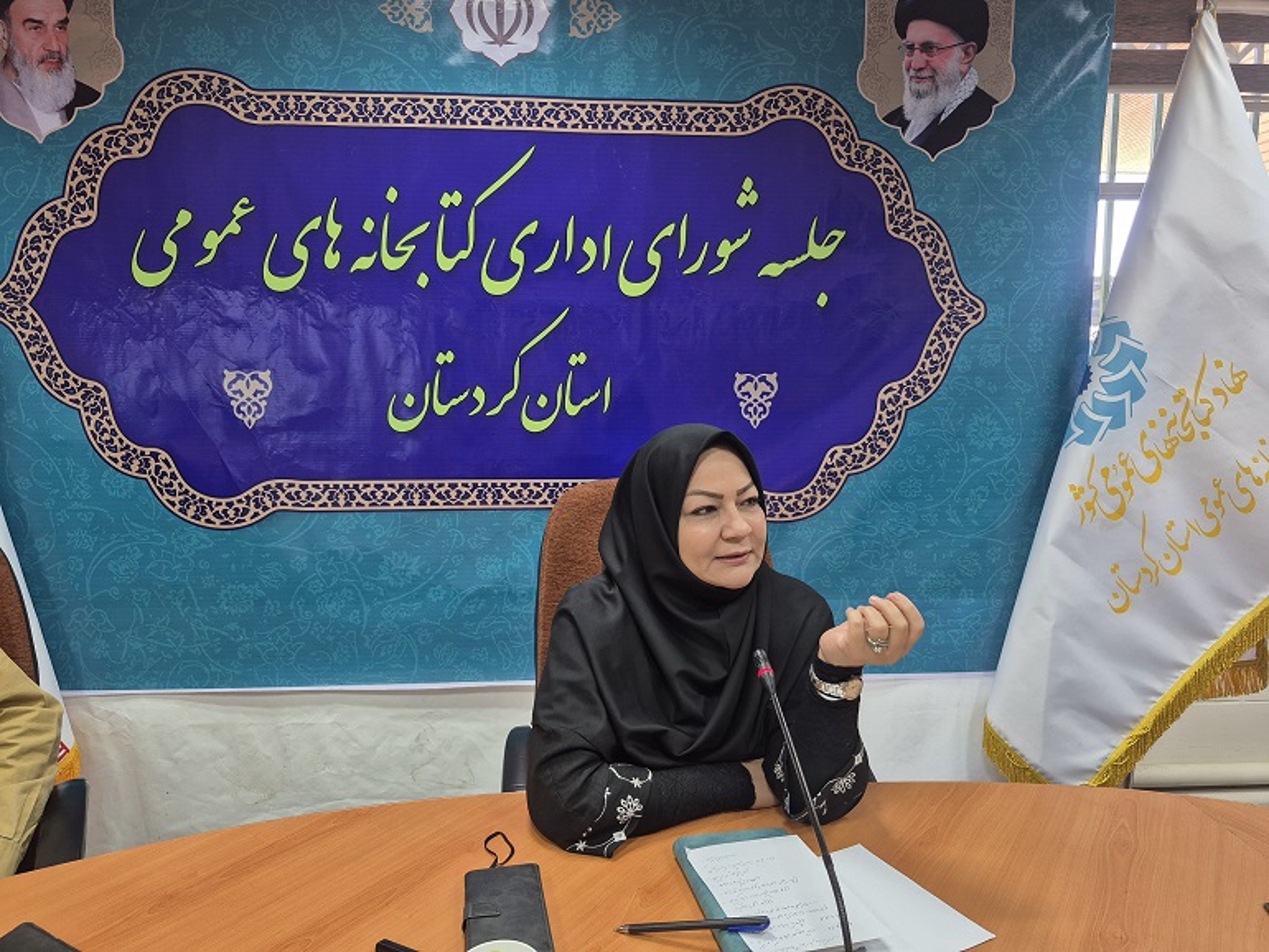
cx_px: 634
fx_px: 843
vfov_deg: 58.9
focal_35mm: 23
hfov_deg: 73.9
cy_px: 476
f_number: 1.8
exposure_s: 1/100
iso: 100
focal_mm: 5.4
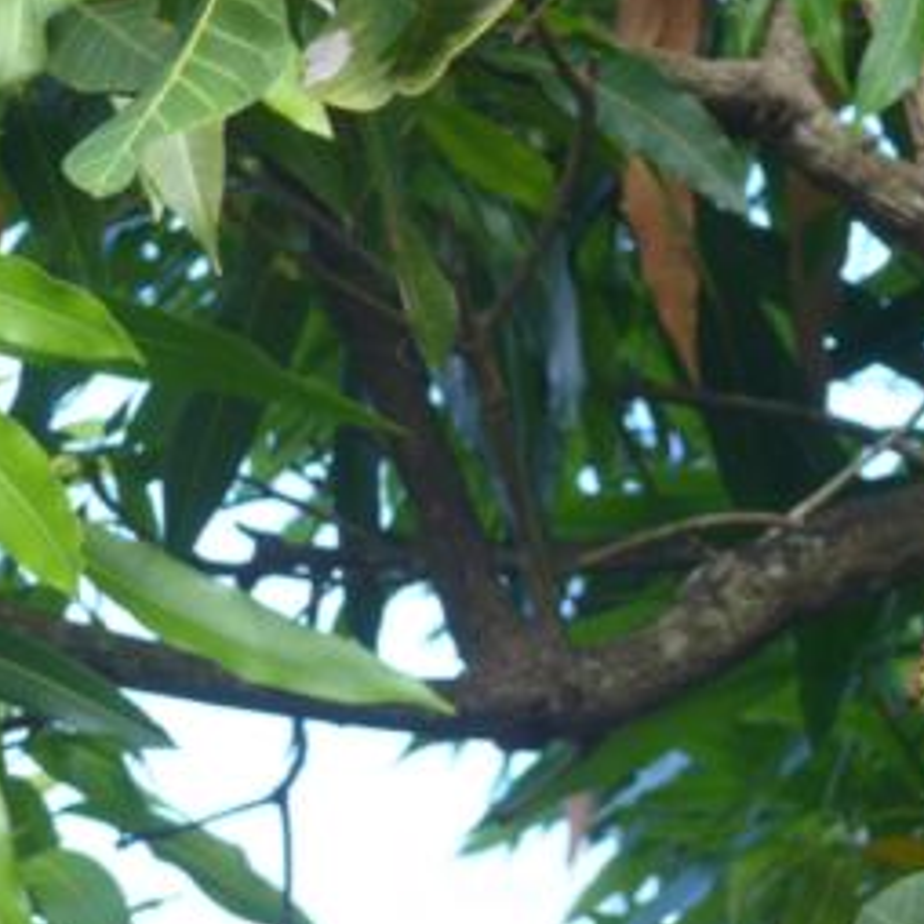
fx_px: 11566
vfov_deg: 4.6
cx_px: 1037
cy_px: 426
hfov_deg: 4.6
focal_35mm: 383
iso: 80
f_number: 5.7
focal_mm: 36.7
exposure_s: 1/80
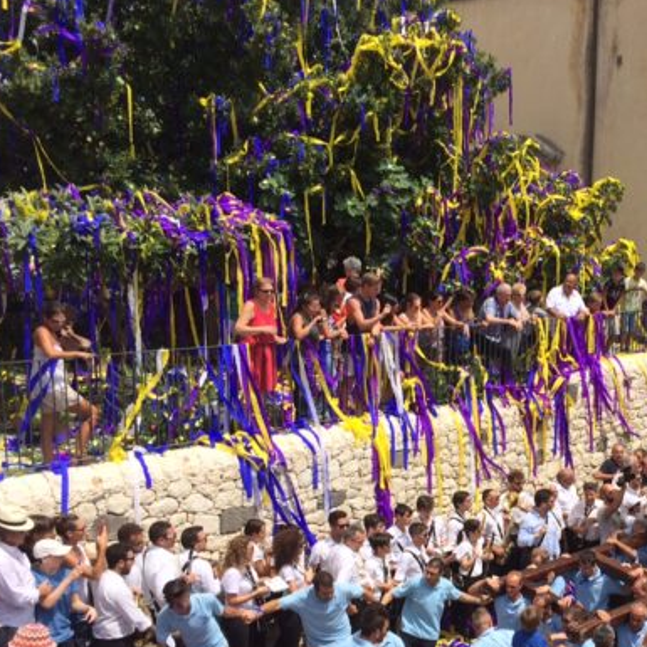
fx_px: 1057
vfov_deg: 33.7
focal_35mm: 50
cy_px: 441
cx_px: 578
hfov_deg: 32.4
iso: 32
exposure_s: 1/2564
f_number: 2.2
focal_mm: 4.15
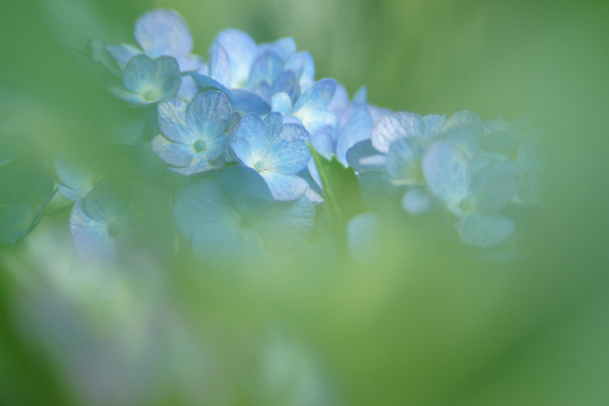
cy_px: 203
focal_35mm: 400
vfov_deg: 3.4
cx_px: 304
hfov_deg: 5.2
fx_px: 6764
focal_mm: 400
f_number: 5.6
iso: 800
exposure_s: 1/250
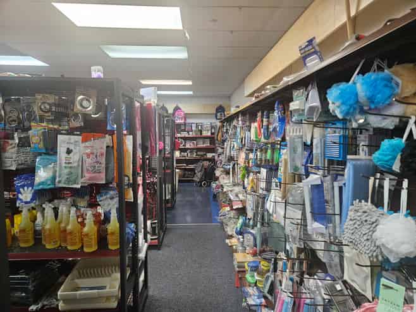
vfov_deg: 58.8
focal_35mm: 23
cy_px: 156
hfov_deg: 73.9
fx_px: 276
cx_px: 208
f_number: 1.8
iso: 400
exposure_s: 1/100
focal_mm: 5.4
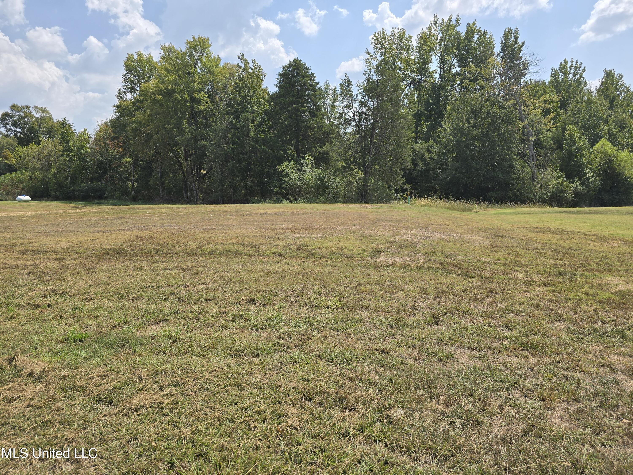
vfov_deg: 58.9
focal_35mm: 23
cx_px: 316
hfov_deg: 73.9
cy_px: 238
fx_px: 421
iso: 12
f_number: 1.7
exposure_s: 1/1030
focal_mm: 6.3
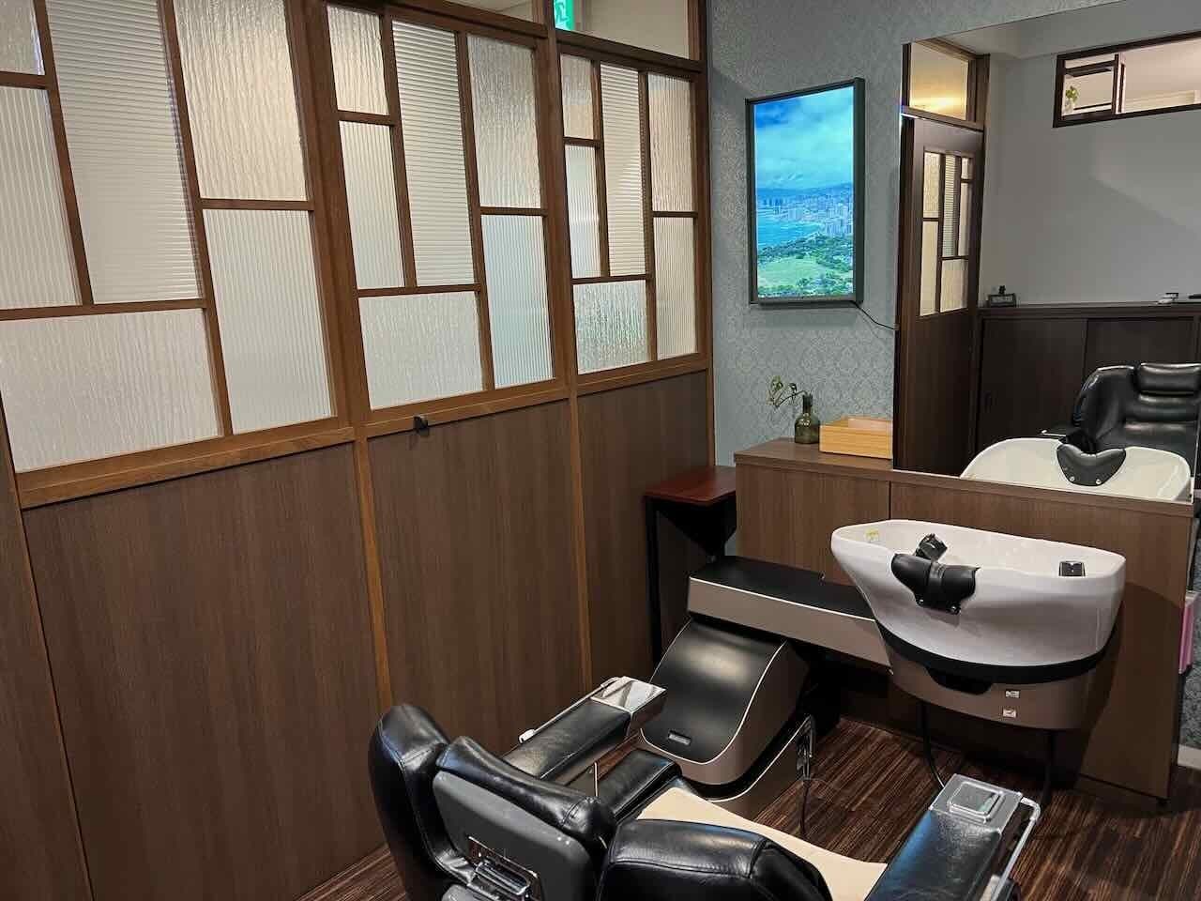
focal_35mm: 26
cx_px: 600
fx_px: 902
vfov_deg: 53.1
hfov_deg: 67.3
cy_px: 450
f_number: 1.5
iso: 200
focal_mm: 5.7
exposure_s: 1/60
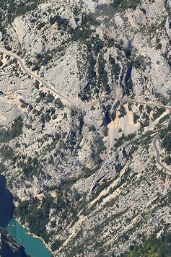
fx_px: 2118
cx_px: -20
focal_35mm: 297
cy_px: 188
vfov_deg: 6.9
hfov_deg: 4.6
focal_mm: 66
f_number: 10
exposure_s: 1/640
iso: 400
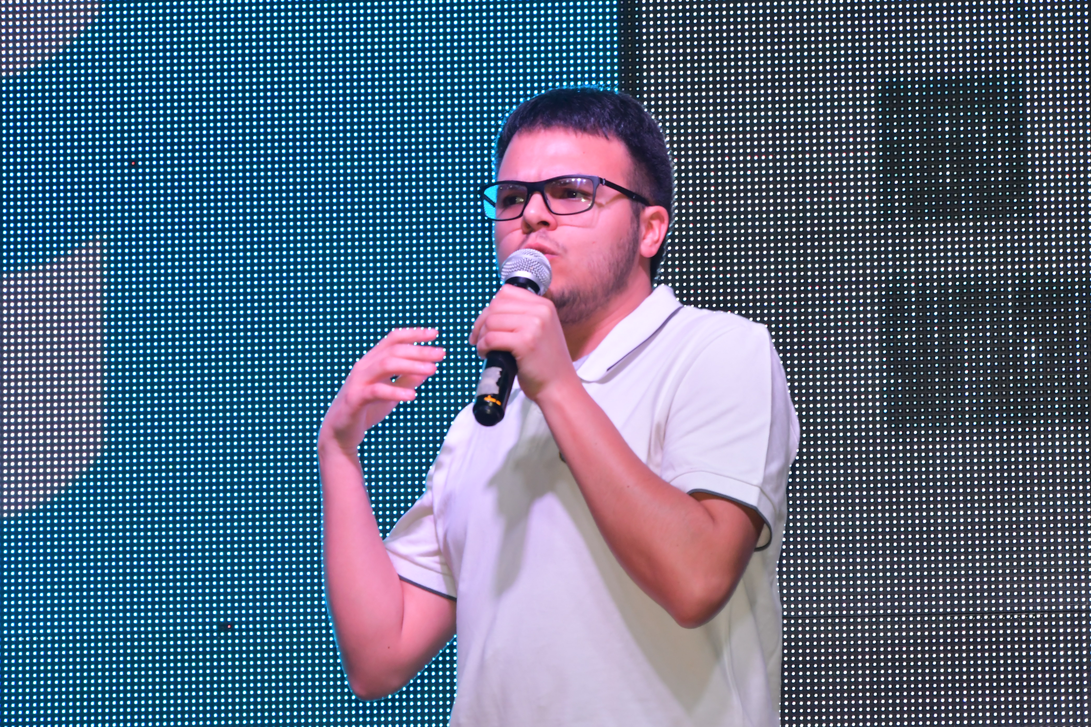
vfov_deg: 6.5
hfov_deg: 9.8
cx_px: 546
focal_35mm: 210
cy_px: 364
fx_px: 6364
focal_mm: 140
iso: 1600
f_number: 10
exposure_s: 1/200
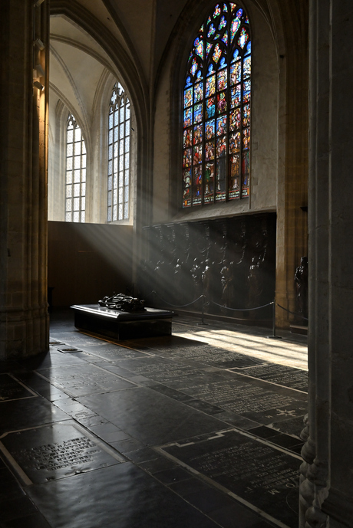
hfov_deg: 42.4
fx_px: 455
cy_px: 264
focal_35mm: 31
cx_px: 176
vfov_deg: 60.3
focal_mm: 31
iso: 1000
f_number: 10
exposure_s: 1/50
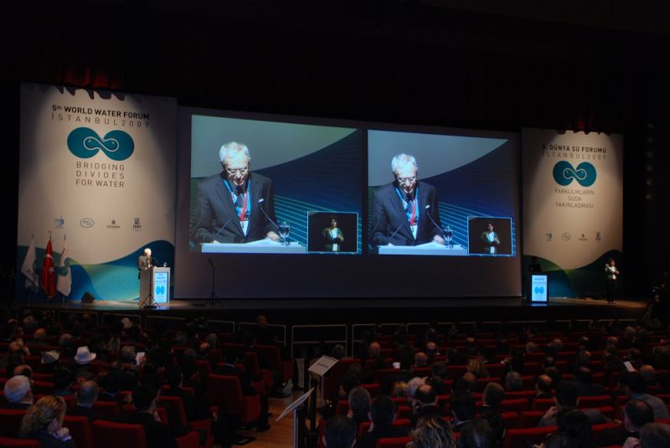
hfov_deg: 49.5
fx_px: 726
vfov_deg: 34.3
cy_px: 224
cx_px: 335
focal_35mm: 39
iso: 320
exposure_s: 1/8
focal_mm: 26
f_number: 4
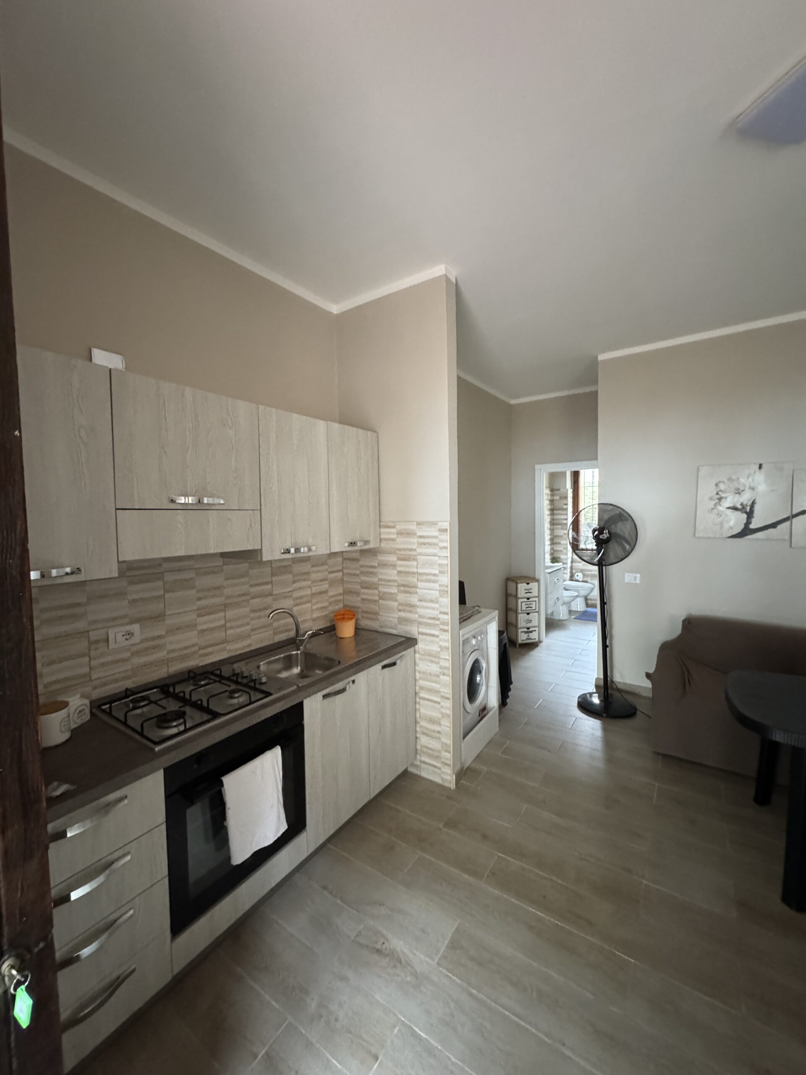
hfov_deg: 85.7
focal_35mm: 14
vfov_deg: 102.1
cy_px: 538
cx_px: 403
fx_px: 435
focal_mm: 2.22
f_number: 2.2
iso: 1250
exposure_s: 1/58
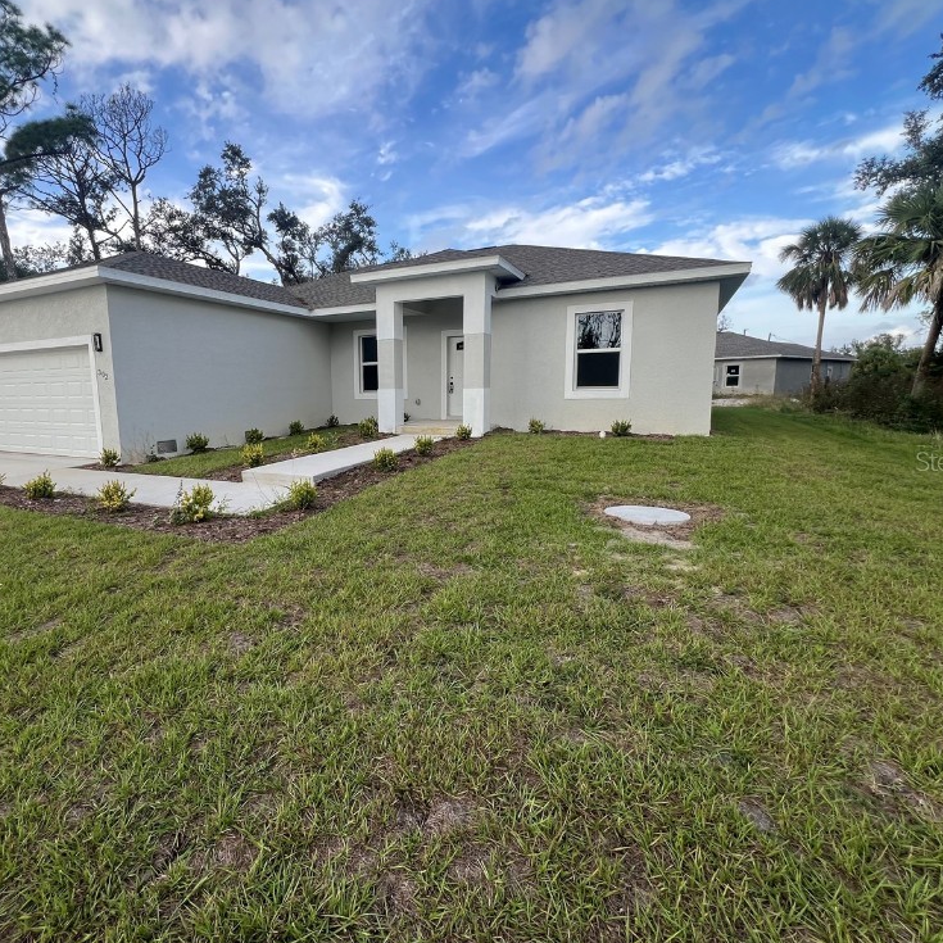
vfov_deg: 87.4
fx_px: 493
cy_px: 461
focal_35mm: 16
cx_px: 380
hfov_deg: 86.4
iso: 32
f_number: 1.8
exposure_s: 1/392
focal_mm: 1.57
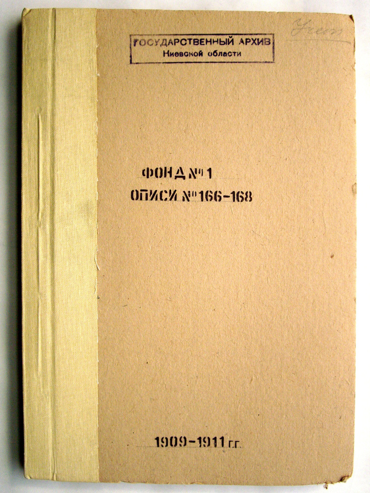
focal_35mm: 46
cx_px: 185
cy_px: 246
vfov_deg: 41.2
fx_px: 655
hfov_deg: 31.5
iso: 400
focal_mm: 9.6
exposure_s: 1/640
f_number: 8.8
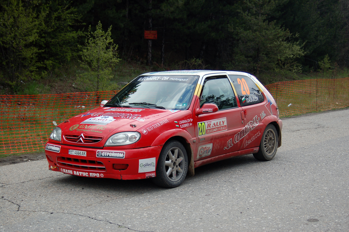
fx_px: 581
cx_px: 174
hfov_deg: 33.4
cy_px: 116
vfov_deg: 22.6
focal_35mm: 60
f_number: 4
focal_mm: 40
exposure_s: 1/1000
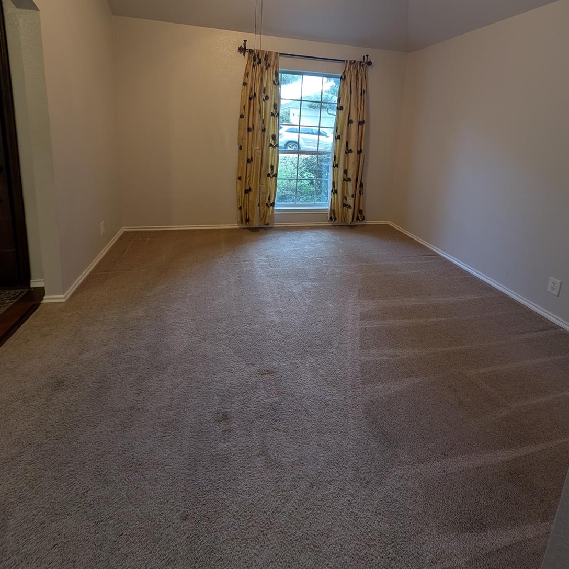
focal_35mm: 15
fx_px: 279
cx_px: 289
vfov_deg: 87.1
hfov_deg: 91.1
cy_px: 178
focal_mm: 2.23
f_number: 1.95
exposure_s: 1/30
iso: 81
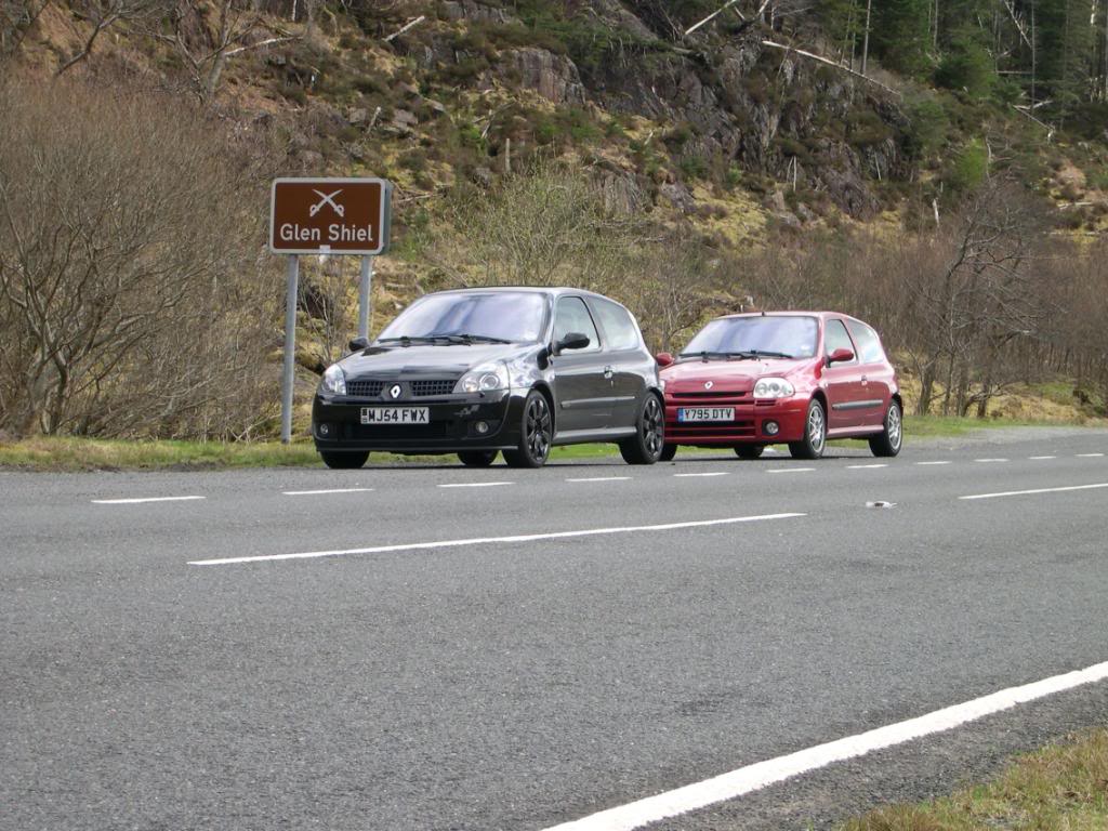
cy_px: 416
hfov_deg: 17.3
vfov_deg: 13.0
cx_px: 554
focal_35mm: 114
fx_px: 3649
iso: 100
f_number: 4.9
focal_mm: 24
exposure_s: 1/131
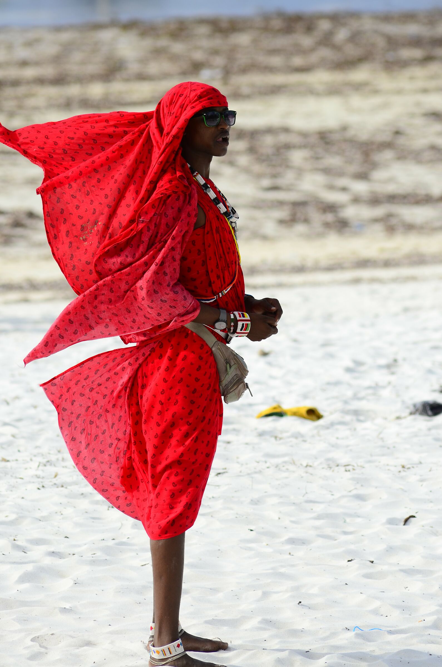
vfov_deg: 4.6
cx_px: 221
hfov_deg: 3.0
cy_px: 334
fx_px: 8327
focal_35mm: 450
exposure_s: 1/1000
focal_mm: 300
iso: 200
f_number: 5.6
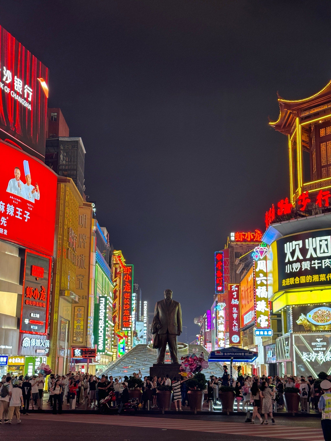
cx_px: 166
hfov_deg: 30.3
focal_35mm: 48
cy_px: 220
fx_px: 612
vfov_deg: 39.7
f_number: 1.78
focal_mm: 6.76
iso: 160
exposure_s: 1/60
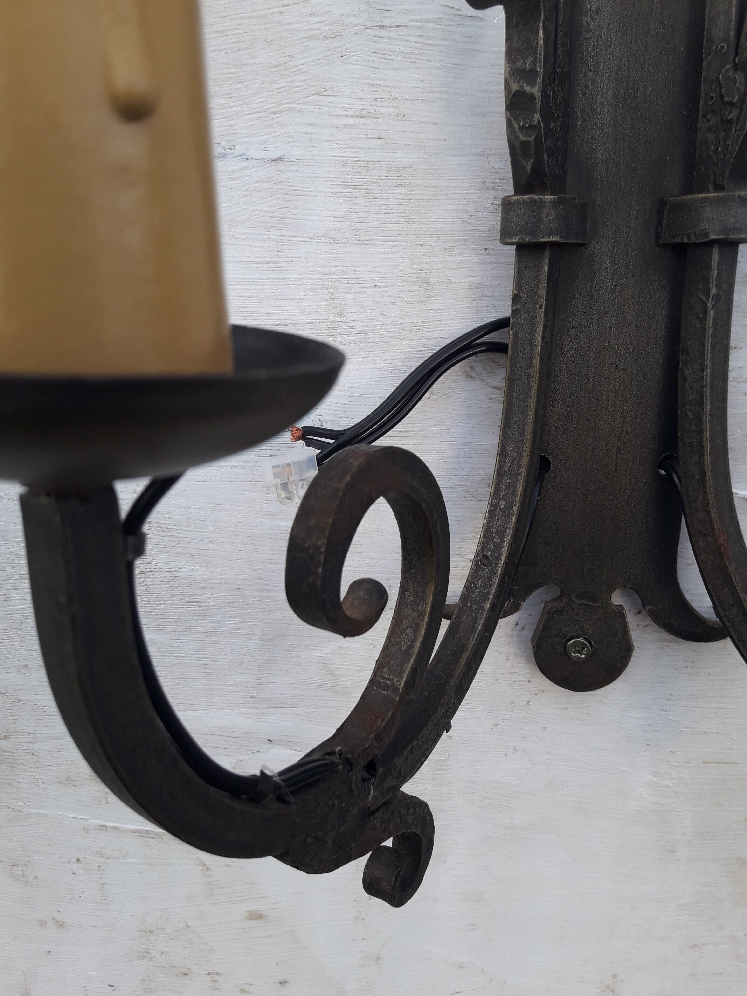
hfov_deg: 49.7
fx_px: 806
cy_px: 498
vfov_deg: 63.4
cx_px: 374
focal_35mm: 28
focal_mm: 3.7
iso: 40
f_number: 1.9
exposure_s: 1/151
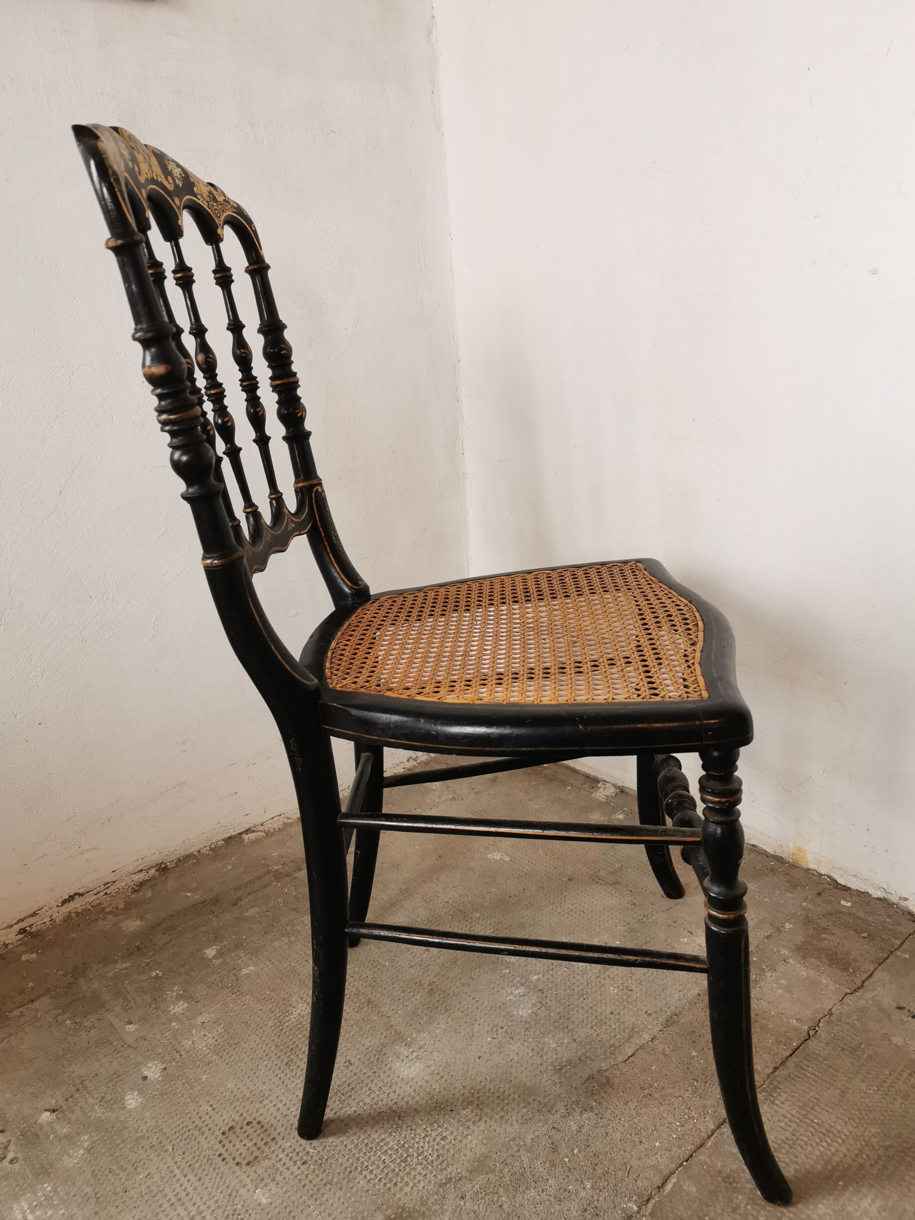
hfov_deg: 51.4
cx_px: 458
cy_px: 610
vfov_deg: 65.3
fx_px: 952
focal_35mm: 27
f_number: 1.6
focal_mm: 5.56
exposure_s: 1/60
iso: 200
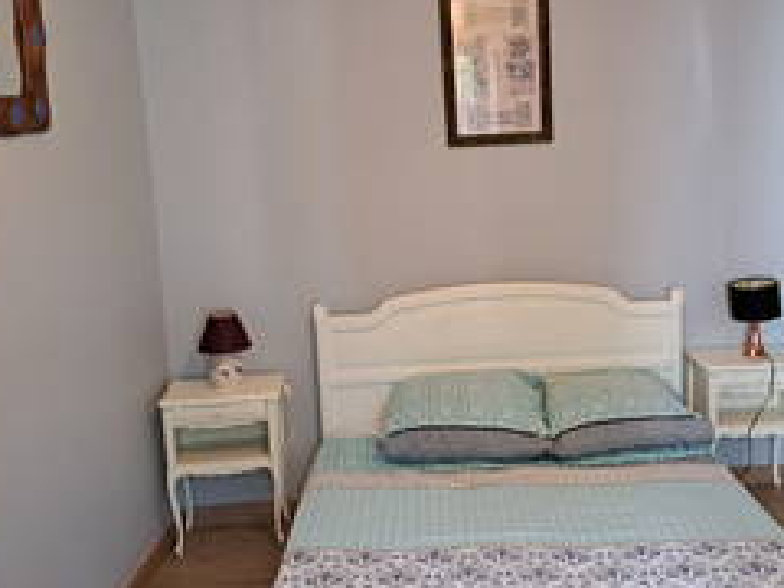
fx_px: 815
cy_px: 252
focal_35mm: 36
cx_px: 490
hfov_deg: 50.8
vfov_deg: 39.6
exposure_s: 1/50
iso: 200
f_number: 1.8
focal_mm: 5.23
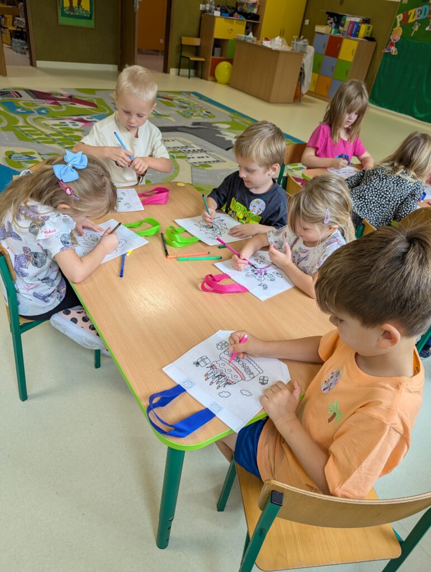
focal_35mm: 24
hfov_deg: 56.9
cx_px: 216
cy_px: 286
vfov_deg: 71.5
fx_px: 397
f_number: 1.85
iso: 36
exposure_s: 1/92.6
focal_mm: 6.81
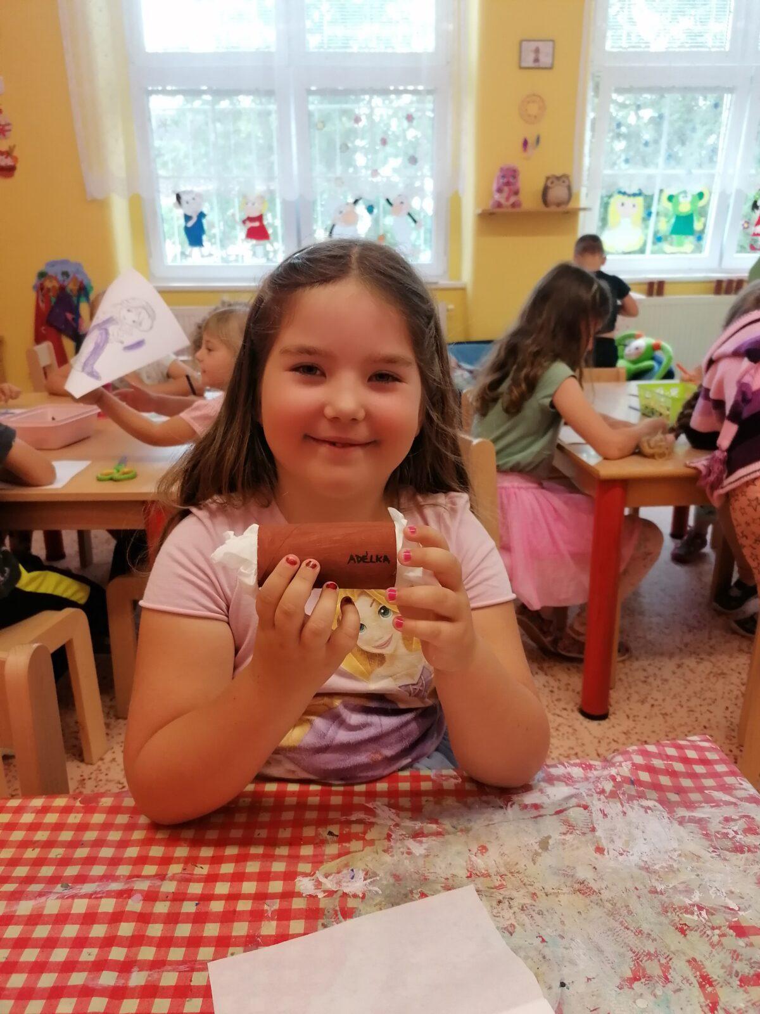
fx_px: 790
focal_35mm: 27
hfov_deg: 51.4
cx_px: 380
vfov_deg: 65.3
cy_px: 507
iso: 250
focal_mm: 4.75
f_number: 1.8
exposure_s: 1/100
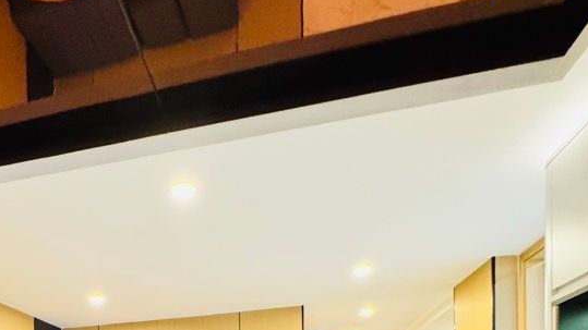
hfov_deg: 63.5
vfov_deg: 30.5
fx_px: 452
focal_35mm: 29
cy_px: 442
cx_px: 172
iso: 500
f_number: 2.2
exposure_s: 1/60
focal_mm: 2.22
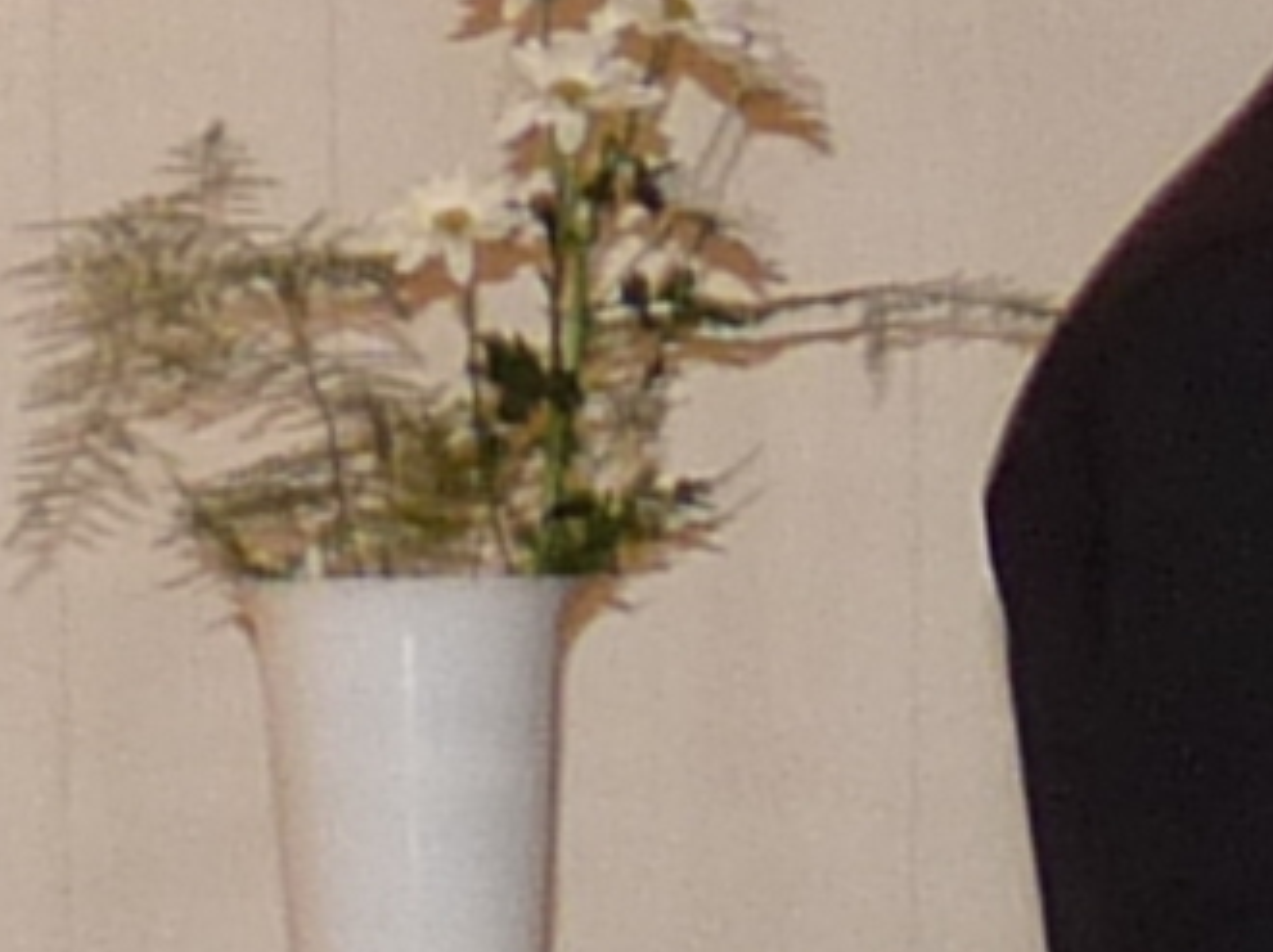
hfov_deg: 6.0
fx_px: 11135
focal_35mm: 303
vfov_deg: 4.9
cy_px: 1314
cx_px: 3958
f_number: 2.8
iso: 160
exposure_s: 1/30
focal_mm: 4.8
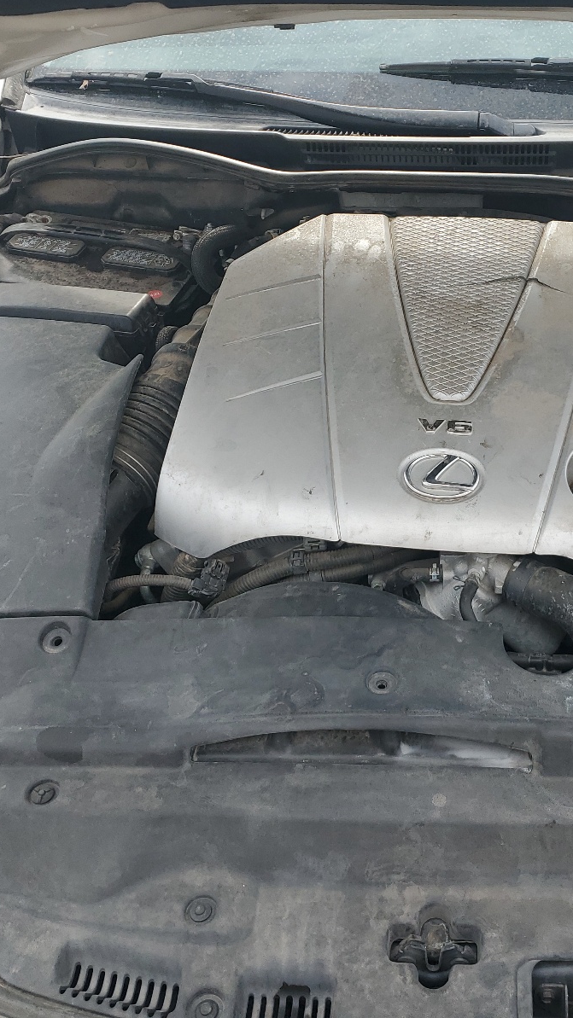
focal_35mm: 38
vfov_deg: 52.8
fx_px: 1026
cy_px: 507
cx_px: 447
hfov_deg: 30.5
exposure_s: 1/714
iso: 50
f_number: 1.5
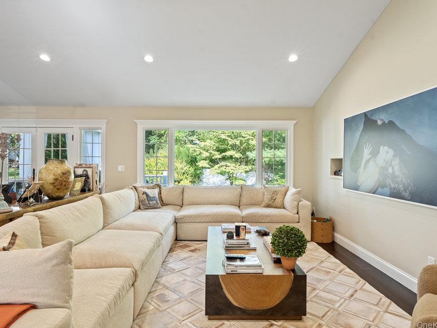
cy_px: 163
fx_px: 253
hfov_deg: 81.7
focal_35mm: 20
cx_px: 216
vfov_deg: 66.0
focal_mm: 18
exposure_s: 1/10
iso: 640
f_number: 7.1
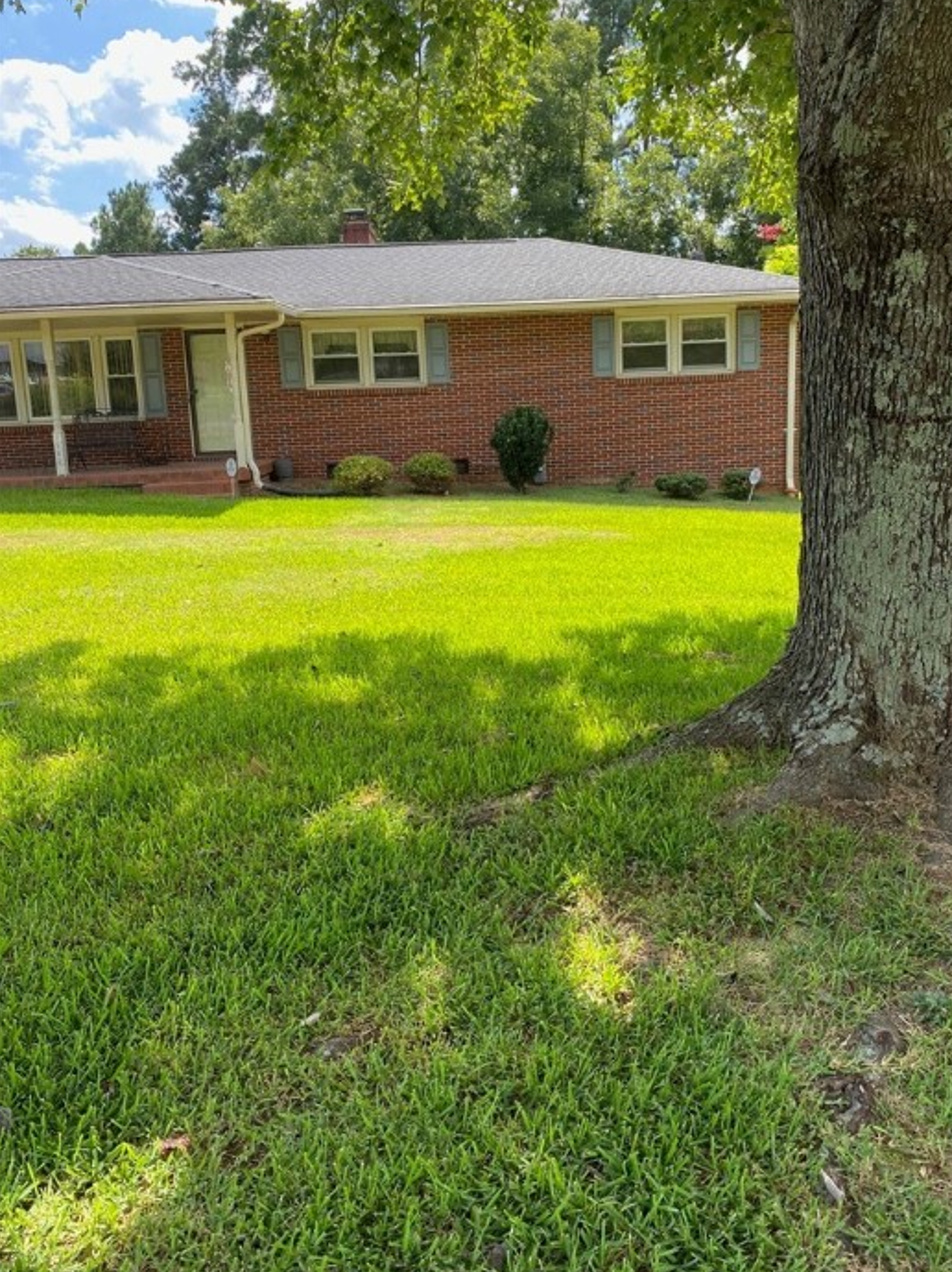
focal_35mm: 29
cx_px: 530
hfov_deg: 48.1
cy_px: 578
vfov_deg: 61.6
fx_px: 1064
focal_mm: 4.25
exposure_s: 1/681
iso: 32
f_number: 1.8
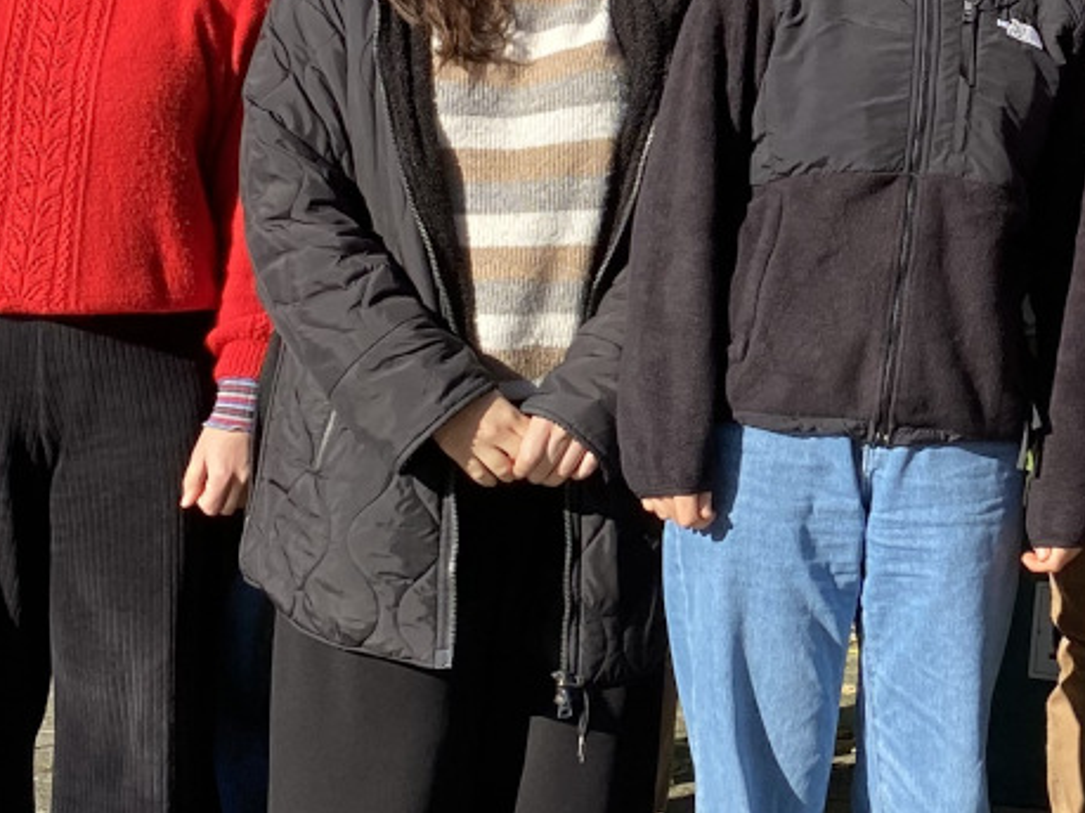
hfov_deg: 19.8
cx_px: 1191
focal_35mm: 95
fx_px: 2977
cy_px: 131
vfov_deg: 15.4
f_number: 1.8
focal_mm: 4.25
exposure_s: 1/1678
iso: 32
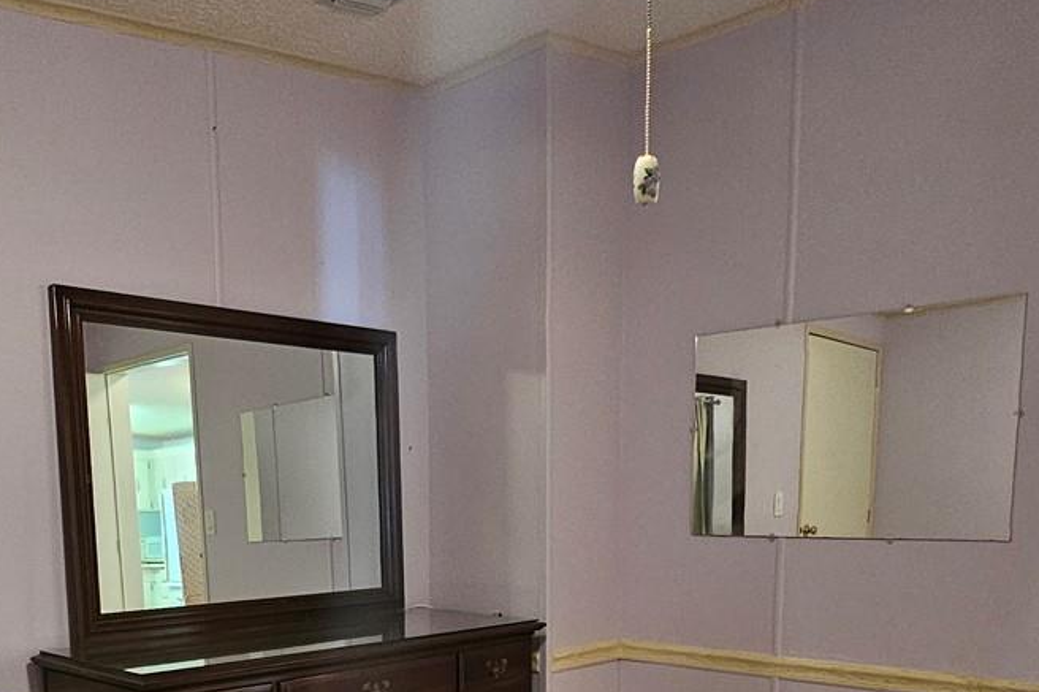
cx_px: 420
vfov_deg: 37.4
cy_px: 621
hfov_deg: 56.8
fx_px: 952
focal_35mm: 33
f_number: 2.2
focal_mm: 2.2
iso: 500
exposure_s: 1/30
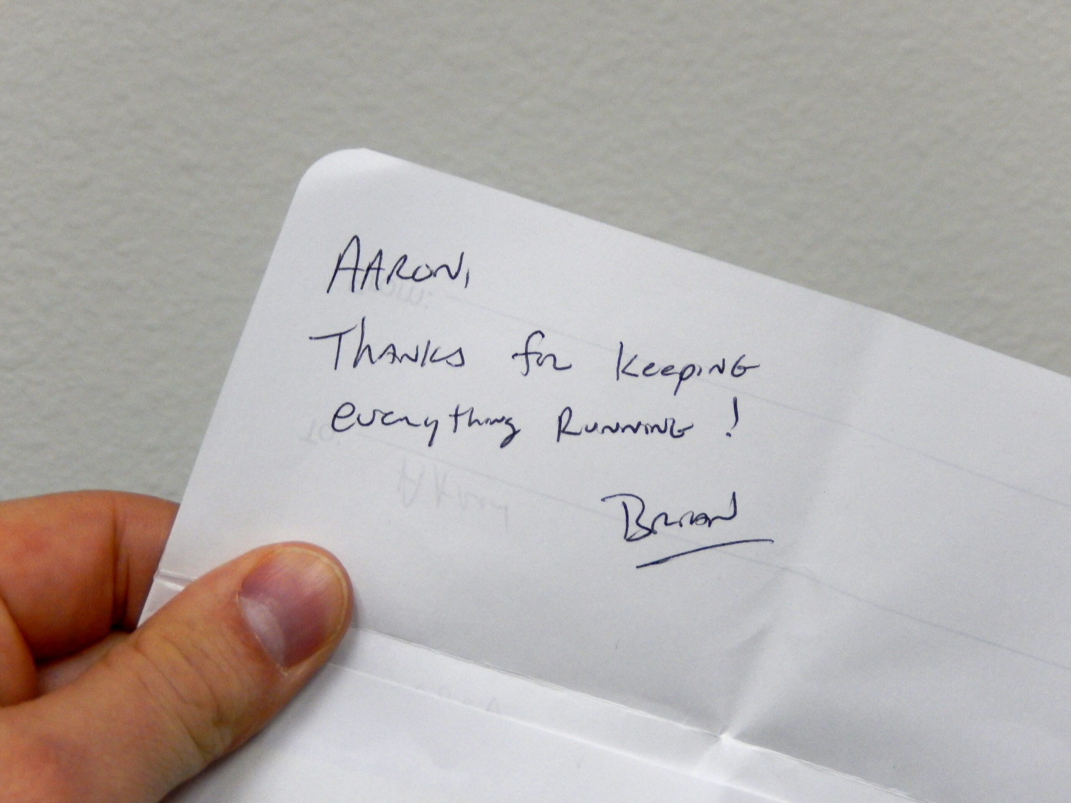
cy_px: 402
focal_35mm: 67
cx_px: 536
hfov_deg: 29.0
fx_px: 2073
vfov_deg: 21.9
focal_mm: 12
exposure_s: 1/50
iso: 400
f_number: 4.8
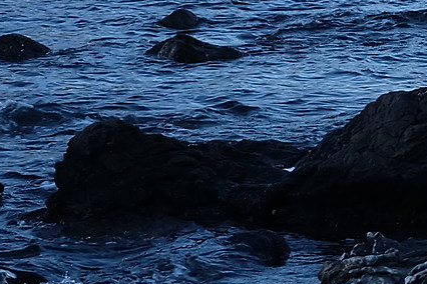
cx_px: 1003
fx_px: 2538
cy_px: -17
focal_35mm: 214
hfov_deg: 8.8
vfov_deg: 6.4
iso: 100
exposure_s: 1/100
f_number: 5
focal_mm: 25.6
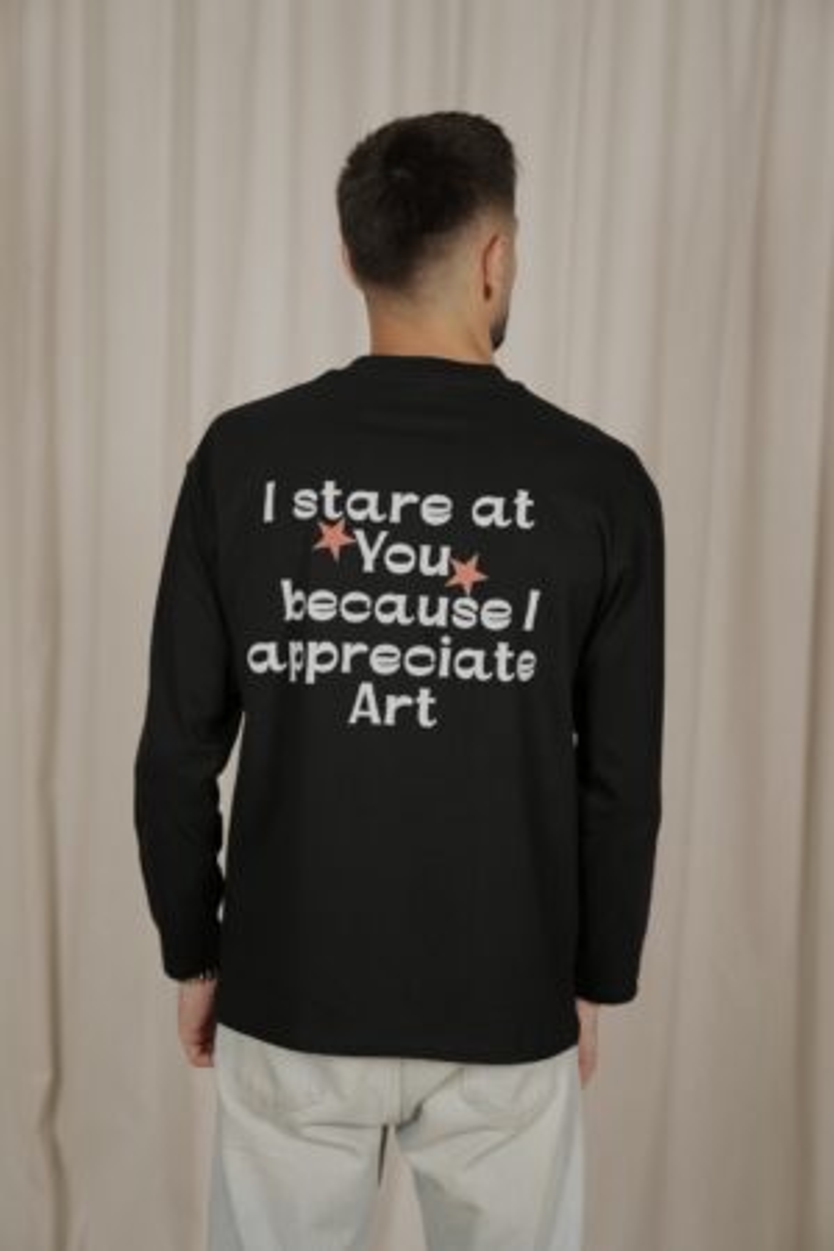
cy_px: 626
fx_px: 2015
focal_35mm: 58
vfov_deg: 34.5
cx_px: 417
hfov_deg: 23.4
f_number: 2.8
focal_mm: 58
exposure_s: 1/200
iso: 200
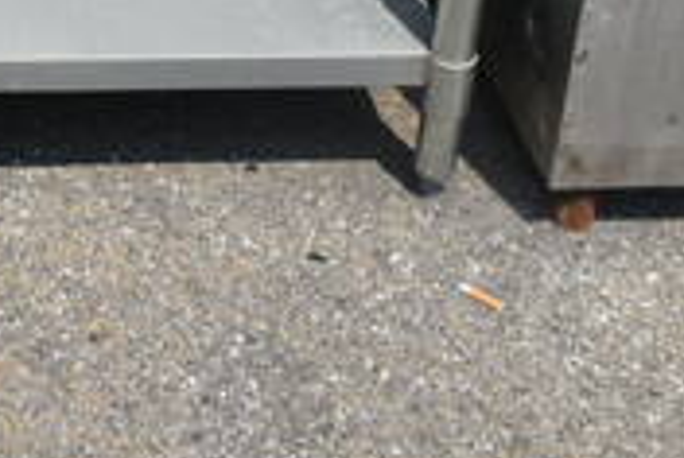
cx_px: -241
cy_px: -276
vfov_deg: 12.4
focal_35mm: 104
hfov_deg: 18.1
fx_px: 1979
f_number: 8
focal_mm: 20
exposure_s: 1/250
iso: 100
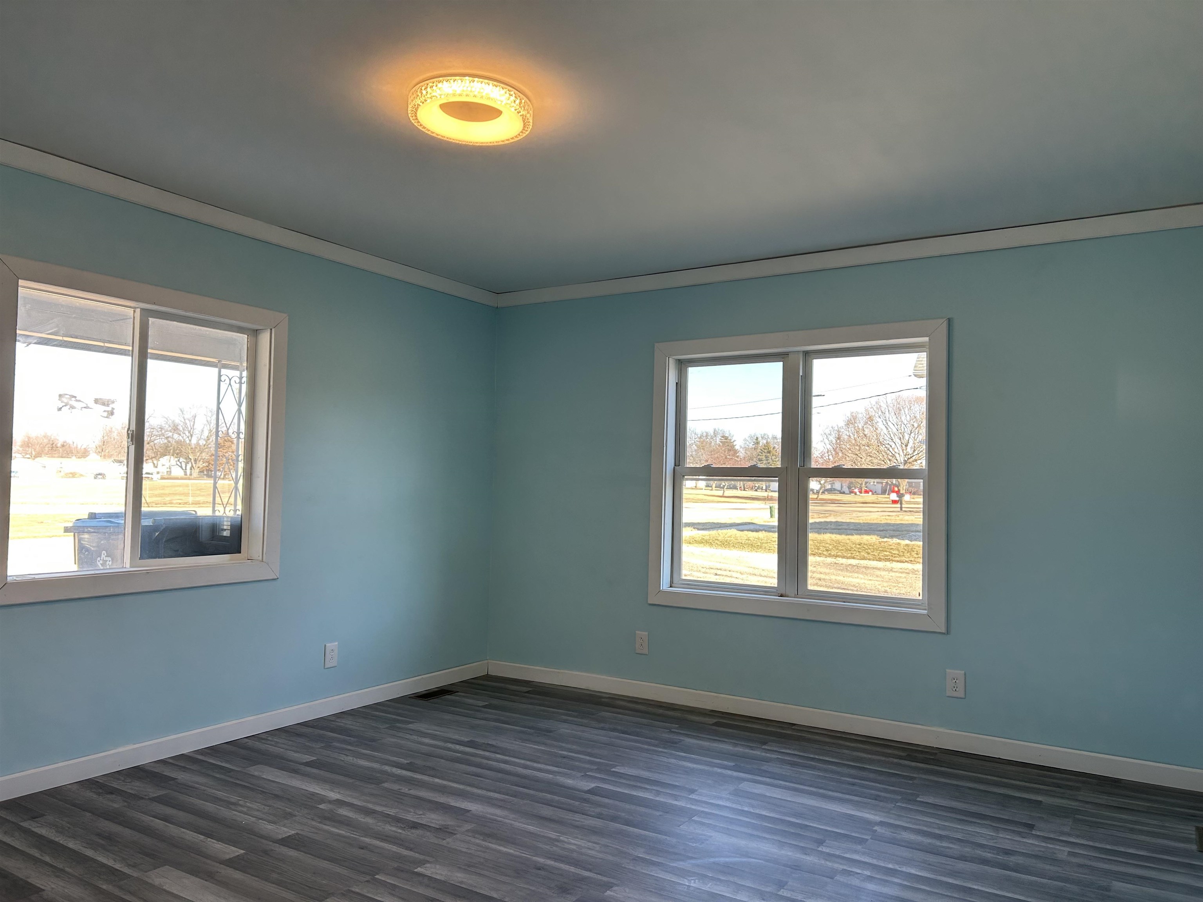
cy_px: 451
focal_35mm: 26
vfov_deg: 53.1
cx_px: 602
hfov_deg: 67.3
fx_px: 904
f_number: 1.5
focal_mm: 5.7
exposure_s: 1/164
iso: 50
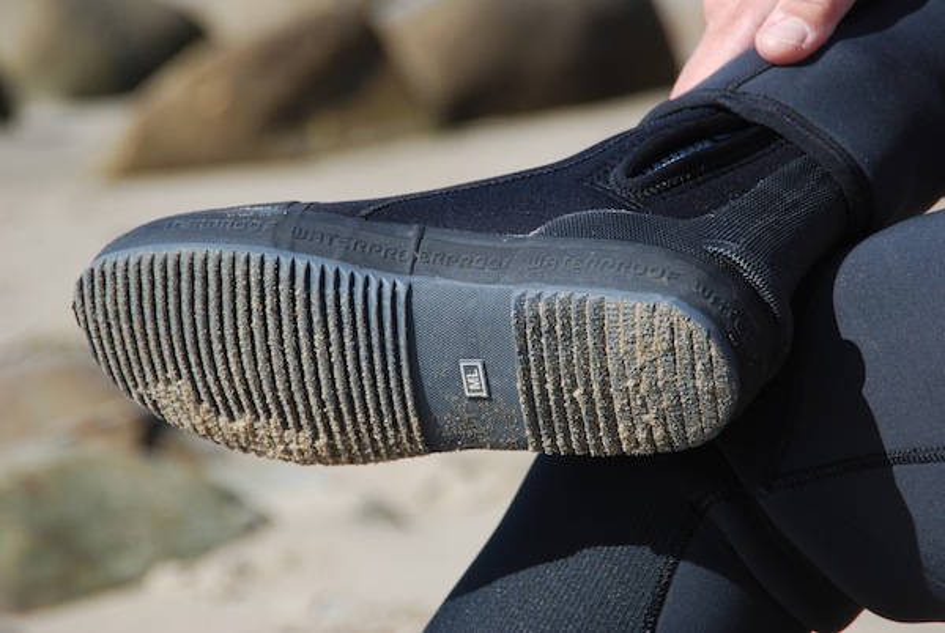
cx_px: 472
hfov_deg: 11.4
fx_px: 4732
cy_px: 316
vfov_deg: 7.7
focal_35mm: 180
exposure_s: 1/500
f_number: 5.6
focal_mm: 120
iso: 180
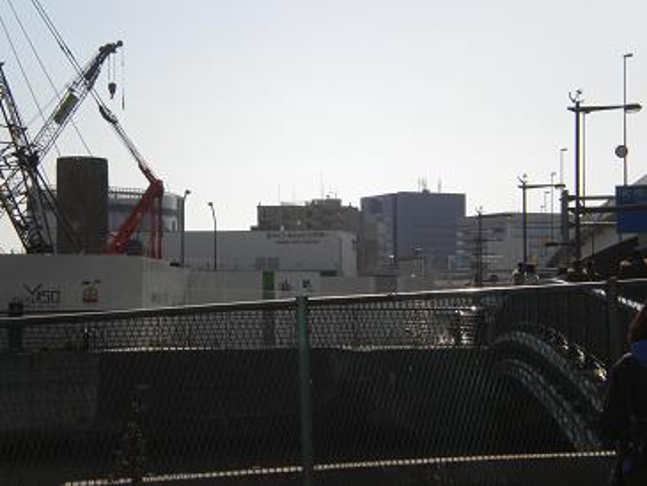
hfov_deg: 24.7
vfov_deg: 18.7
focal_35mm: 79
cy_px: 243
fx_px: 1477
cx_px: 324
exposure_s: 1/644
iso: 80
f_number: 7.2
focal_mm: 14.3
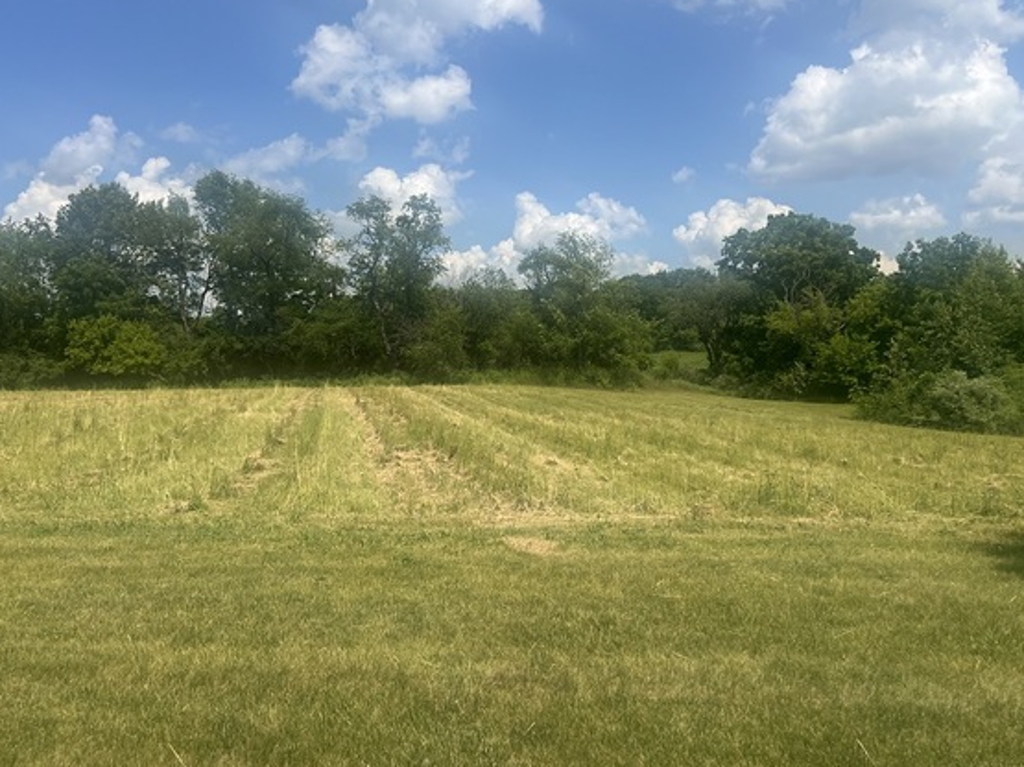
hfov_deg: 59.9
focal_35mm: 30
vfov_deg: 46.8
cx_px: 541
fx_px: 887
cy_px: 358
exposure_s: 1/6211
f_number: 1.5
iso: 50
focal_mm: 5.7
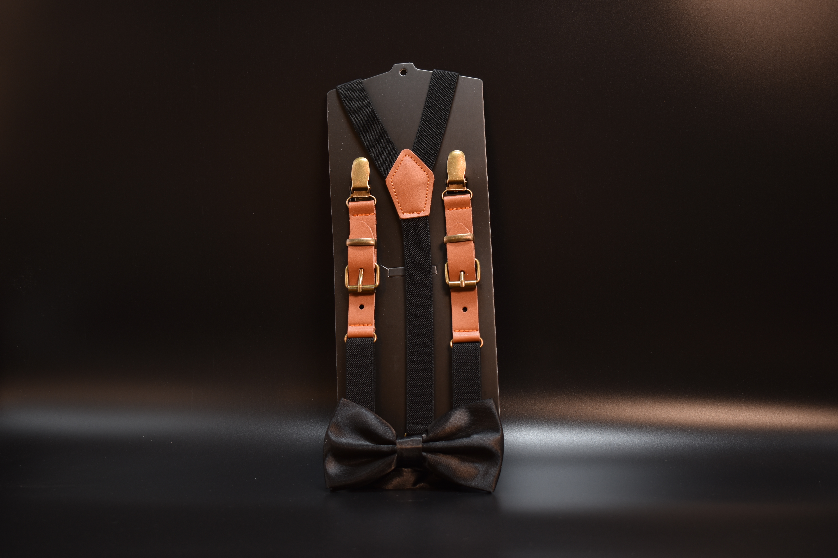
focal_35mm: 51
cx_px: 419
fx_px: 1187
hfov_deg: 38.9
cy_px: 279
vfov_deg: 26.5
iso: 100
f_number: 4.5
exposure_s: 1/13
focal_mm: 34
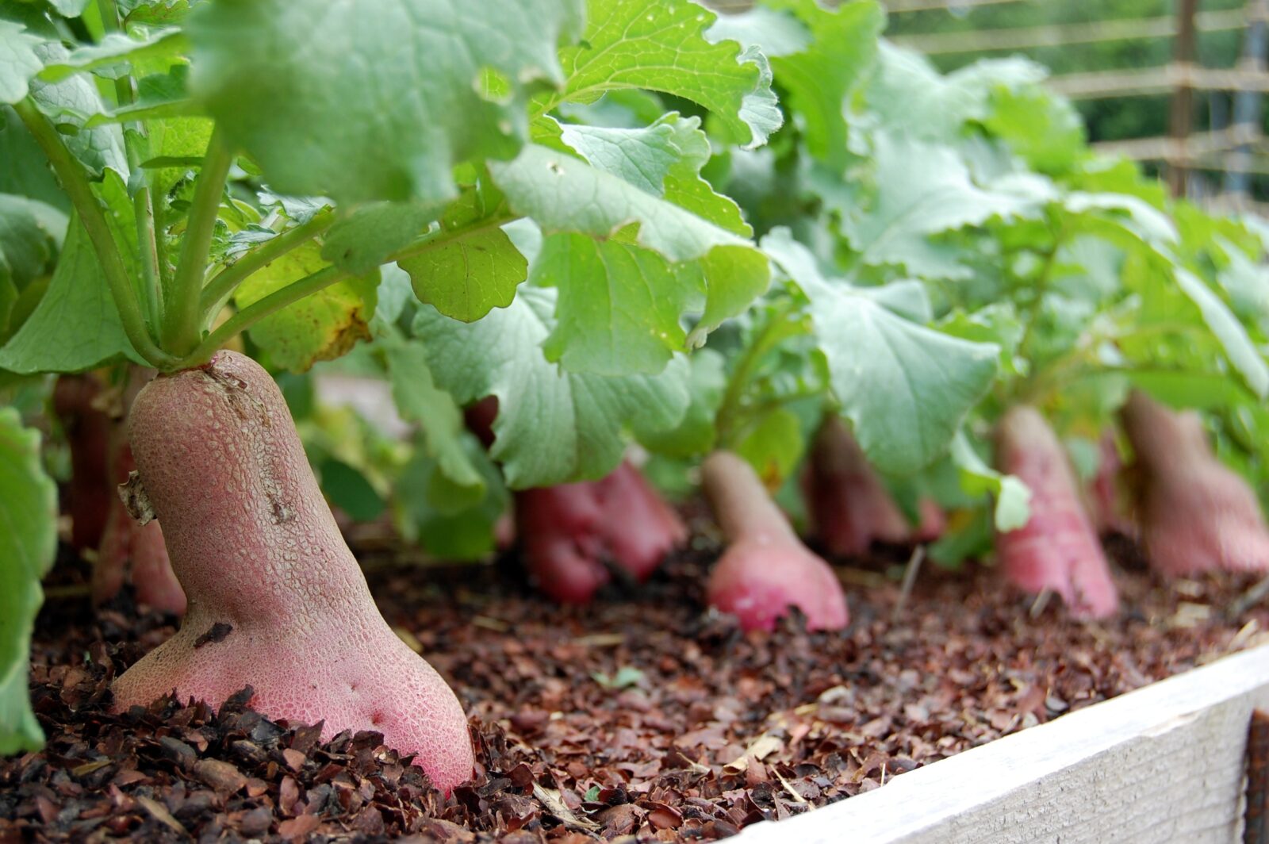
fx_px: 2113
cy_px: 422
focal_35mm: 60
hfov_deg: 33.4
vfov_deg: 22.6
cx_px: 634
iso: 200
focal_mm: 40
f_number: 6.3
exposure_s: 1/160
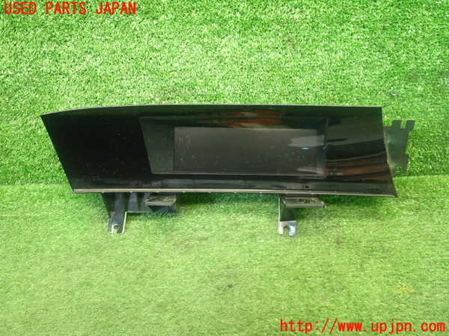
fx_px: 415
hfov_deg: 56.8
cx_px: 224
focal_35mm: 32
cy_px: 168
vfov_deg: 44.2
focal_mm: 5.79
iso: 500
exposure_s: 1/30
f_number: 2.4
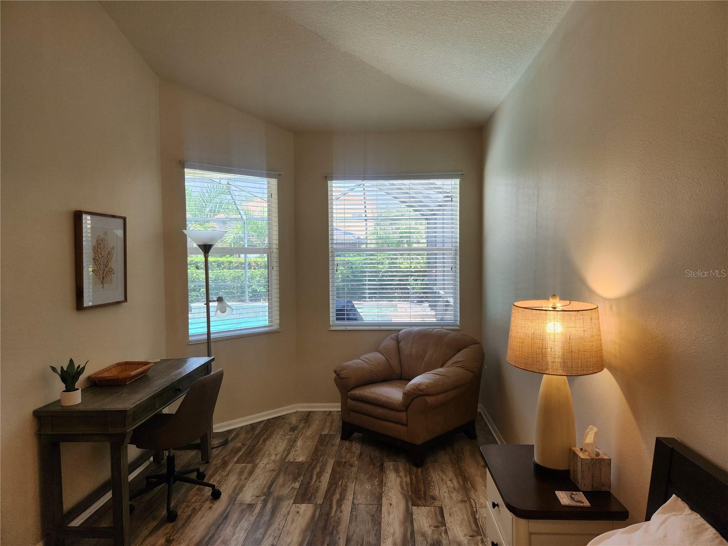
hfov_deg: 73.9
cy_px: 273
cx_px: 364
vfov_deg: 58.9
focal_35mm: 23
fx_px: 484
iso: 64
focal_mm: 5.4
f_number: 1.8
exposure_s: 1/120
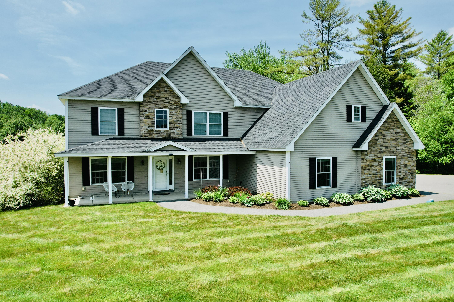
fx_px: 277
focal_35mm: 22
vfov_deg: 57.2
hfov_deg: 78.6
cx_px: 227
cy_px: 151
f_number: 2.8
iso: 100
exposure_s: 1/3200
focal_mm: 8.38
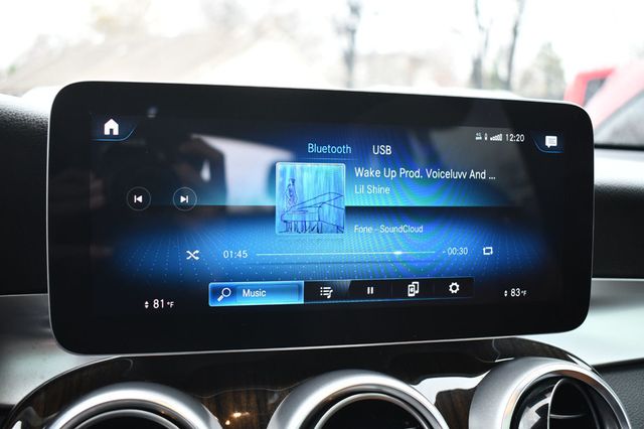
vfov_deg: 35.9
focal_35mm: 37
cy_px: 214
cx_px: 322
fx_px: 662
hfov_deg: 51.9
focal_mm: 25
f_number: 4
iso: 800
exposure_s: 1/200
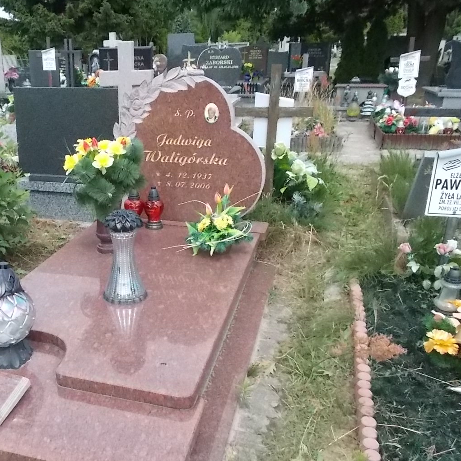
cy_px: 261
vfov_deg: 45.9
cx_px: 127
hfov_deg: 44.8
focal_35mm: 36
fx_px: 542
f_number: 8
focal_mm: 4.6
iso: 400
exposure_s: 1/400
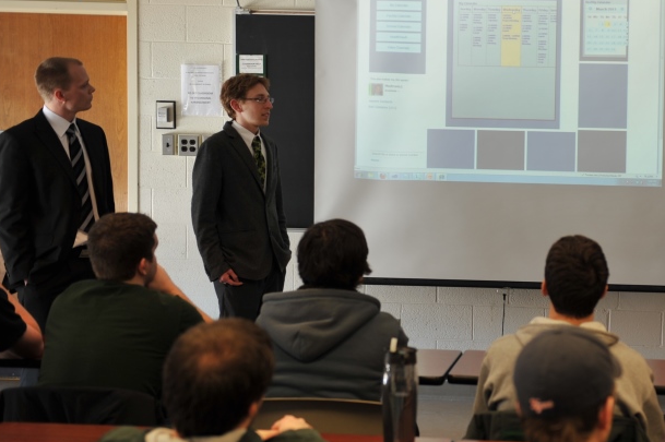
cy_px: 216
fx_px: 1274
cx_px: 514
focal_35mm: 69
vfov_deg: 19.7
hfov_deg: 28.7
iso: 200
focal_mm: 42
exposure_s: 1/60
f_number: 2.8
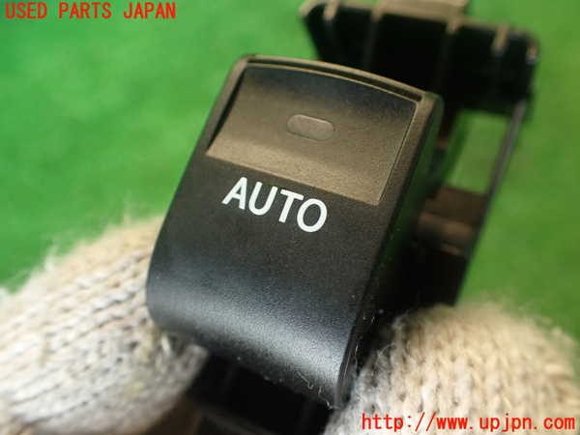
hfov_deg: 56.8
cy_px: 218
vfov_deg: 44.2
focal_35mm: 32
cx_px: 290
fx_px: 536
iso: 250
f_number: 2.4
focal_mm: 5.79
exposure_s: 1/30
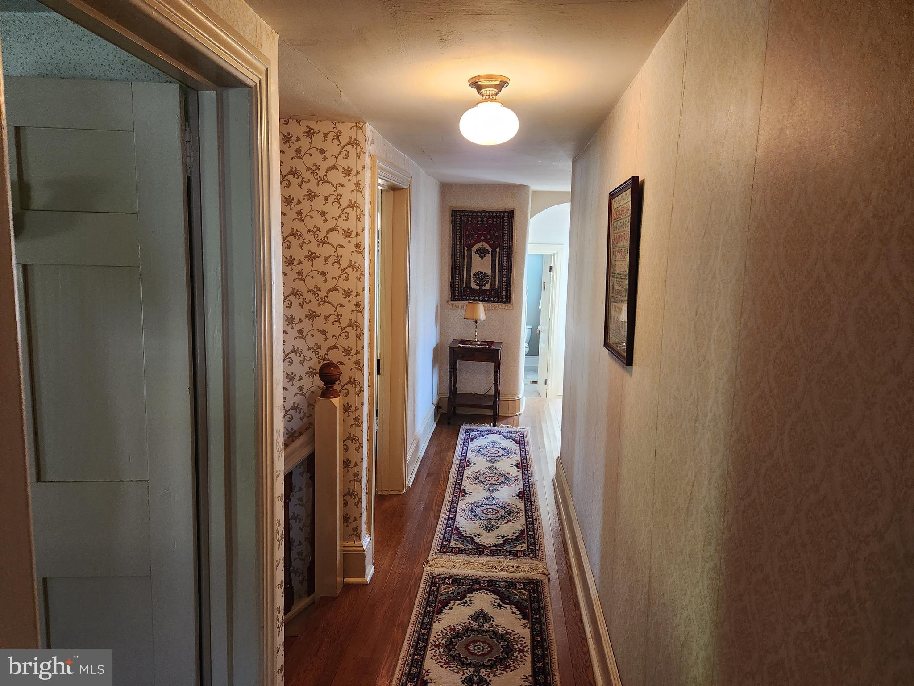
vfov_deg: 58.9
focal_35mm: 23
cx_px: 457
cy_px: 343
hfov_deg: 73.9
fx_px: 607
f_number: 1.8
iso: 640
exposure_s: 1/120
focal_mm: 5.4
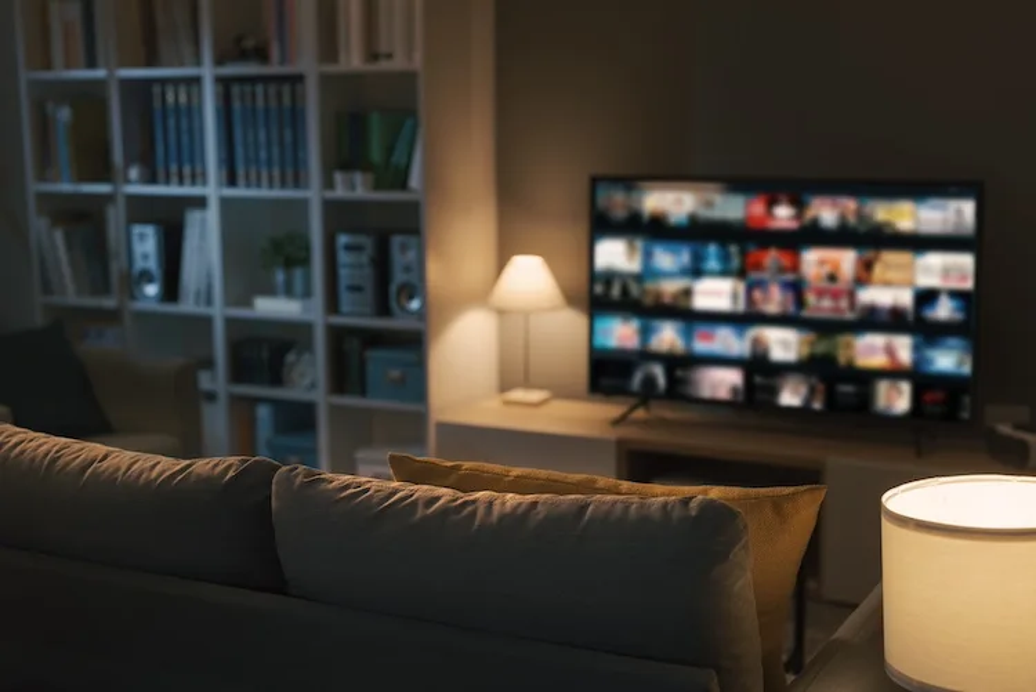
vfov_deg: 27.0
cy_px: 346
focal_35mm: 50
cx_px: 518
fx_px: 1440
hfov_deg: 39.6
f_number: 3.2
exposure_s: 1/100
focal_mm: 50
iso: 100
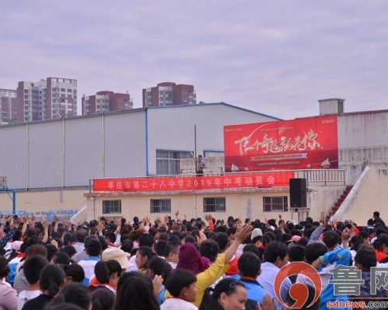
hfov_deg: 23.9
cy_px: 157
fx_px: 918
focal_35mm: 80
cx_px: 183
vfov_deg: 19.2
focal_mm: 70
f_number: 10
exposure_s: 1/320
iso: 200
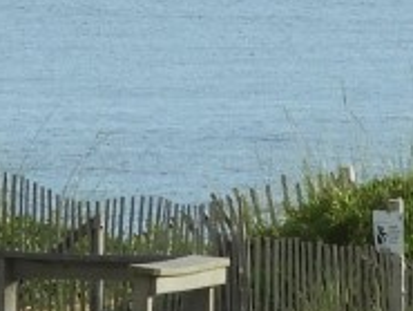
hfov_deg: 1.4
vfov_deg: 1.1
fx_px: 16702
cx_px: -83
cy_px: -204
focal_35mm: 1399
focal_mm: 32.2
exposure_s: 1/400
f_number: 5.3
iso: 100
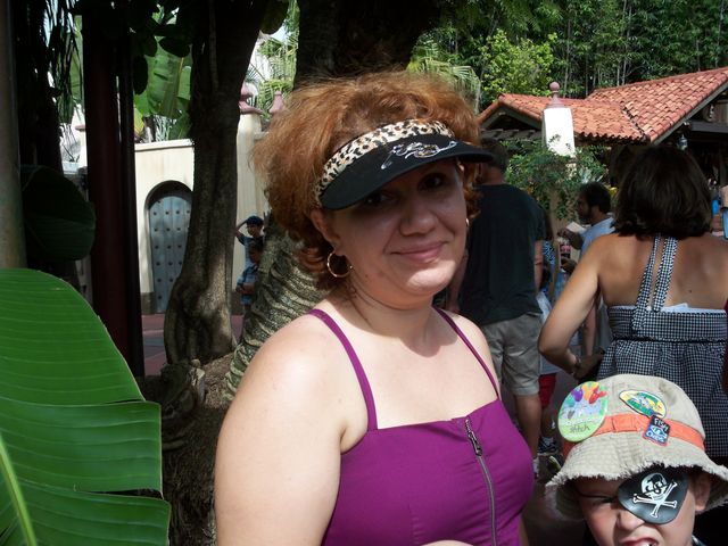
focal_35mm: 37
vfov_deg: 38.7
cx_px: 364
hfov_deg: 50.1
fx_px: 778
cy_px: 273
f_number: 3.4
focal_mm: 7.9
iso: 64
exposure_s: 1/640
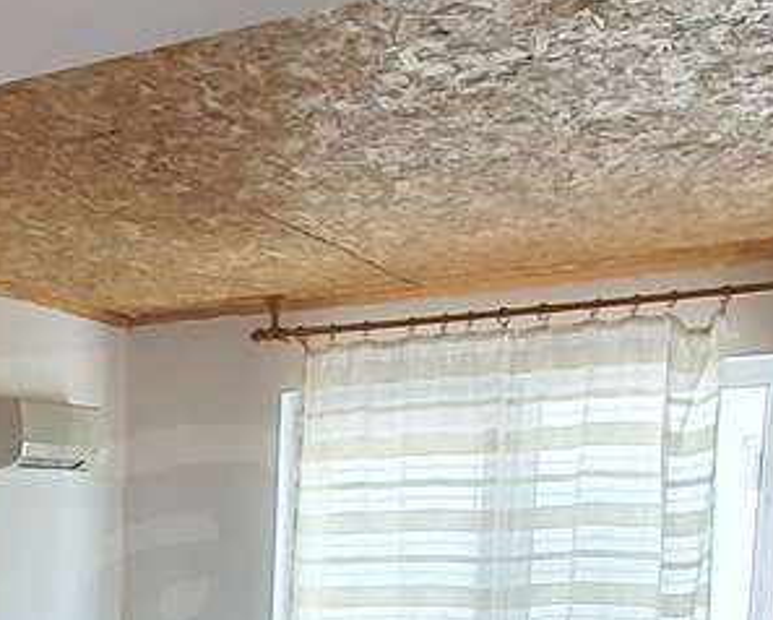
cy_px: 785
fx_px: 1465
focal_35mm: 64
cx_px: -286
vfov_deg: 21.7
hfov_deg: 24.8
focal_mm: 1.8
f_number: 2.2
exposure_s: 1/50
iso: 80
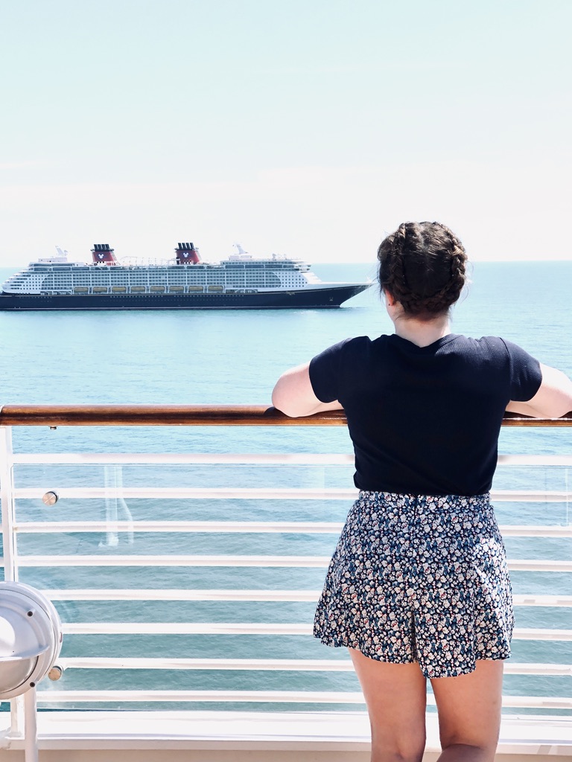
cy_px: 381
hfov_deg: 25.7
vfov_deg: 33.8
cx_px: 286
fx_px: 1256
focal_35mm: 57
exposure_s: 1/1066
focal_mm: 6.6
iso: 20
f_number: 2.8
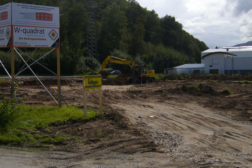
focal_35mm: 46
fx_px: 322
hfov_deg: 42.7
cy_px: 92
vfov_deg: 29.2
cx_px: 121
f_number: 5.6
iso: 80
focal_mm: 5.8
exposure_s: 1/1300
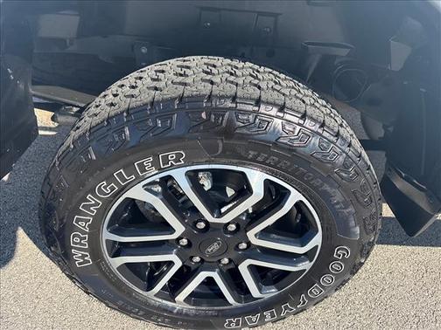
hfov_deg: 67.3
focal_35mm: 26
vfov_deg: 53.1
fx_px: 331
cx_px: 220
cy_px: 165
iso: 64
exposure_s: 1/1155
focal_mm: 5.96
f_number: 1.6
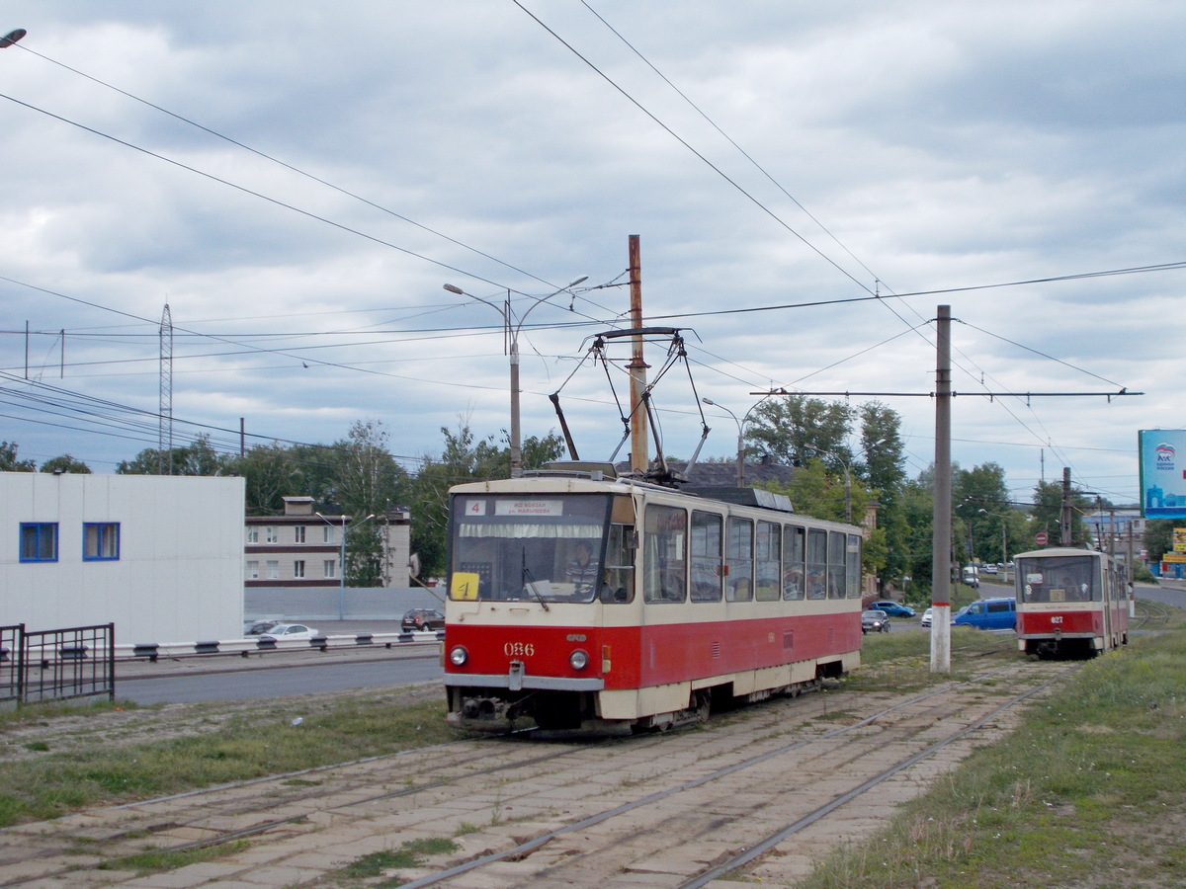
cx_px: 593
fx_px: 1713
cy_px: 444
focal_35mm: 50
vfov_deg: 29.1
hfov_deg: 38.2
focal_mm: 9
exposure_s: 1/100
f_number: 11.3
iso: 80
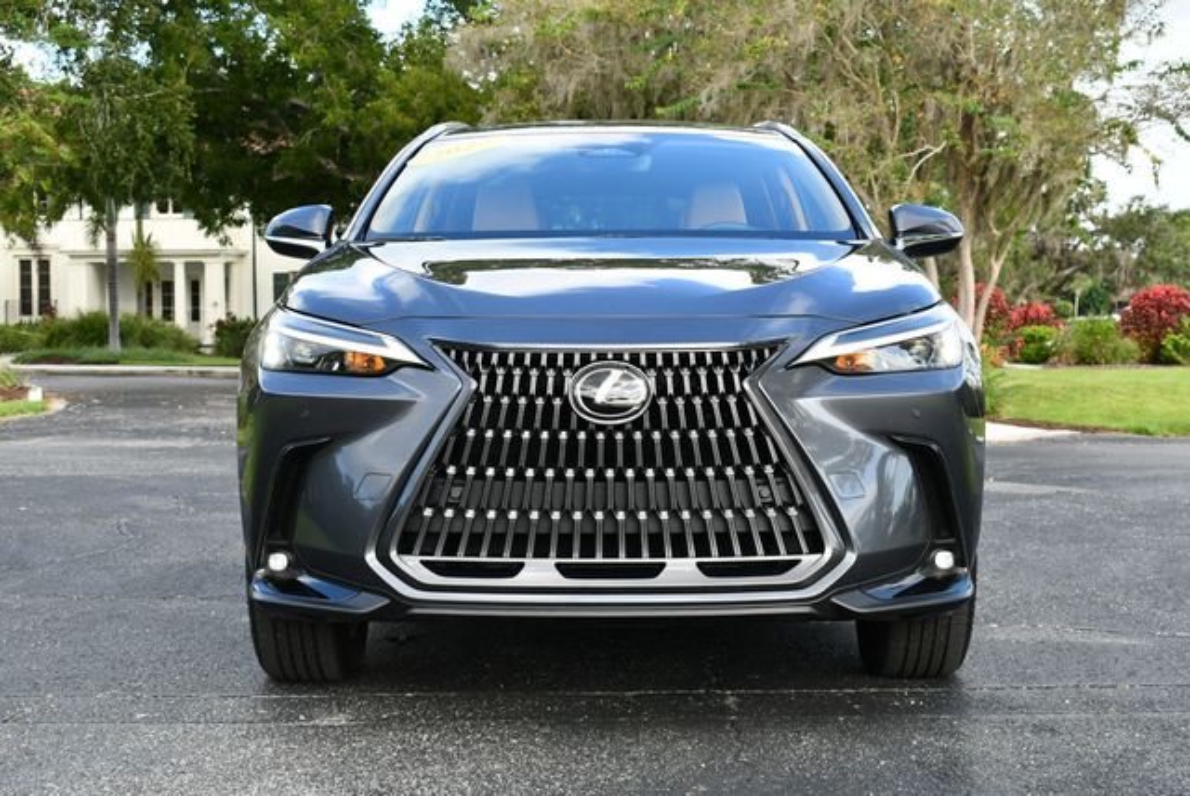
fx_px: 2051
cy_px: 398
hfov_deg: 32.4
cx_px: 595
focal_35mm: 62
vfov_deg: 22.0
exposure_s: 1/250
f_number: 5.6
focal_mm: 31
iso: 250
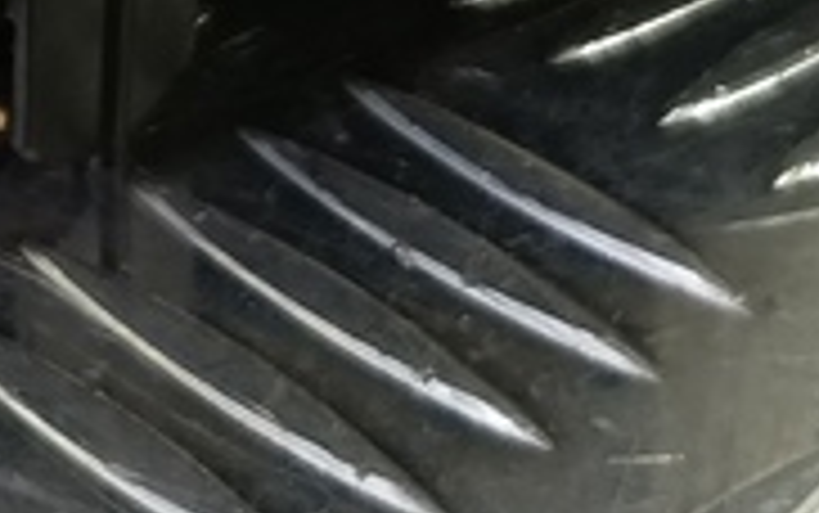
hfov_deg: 15.1
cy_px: -918
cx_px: 126
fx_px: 3060
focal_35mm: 137
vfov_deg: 8.4
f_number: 1.6
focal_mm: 4.11
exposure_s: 1/50
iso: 180
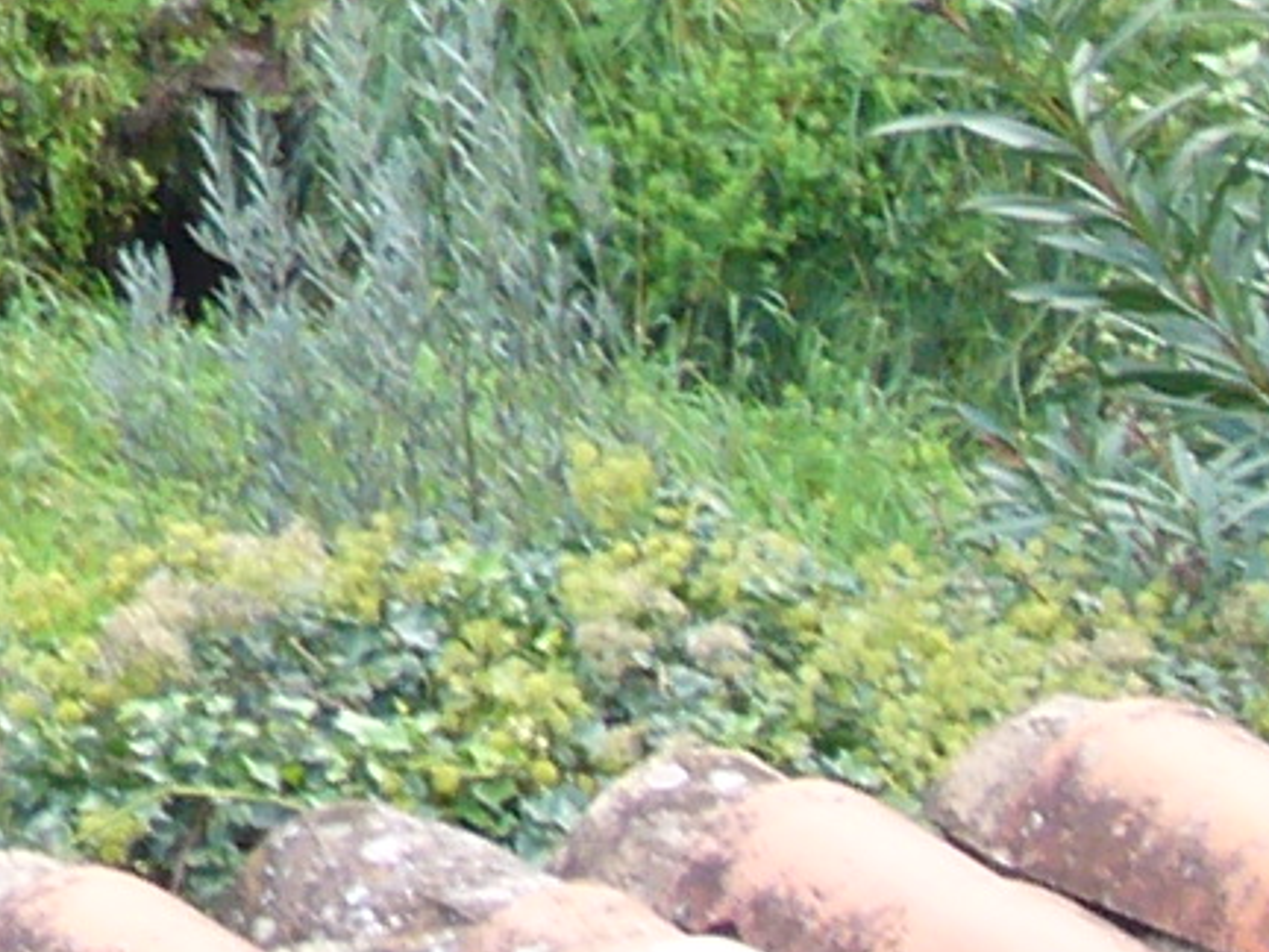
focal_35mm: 411
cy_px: -1219
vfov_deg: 3.6
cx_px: -2400
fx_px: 15067
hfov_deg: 4.6
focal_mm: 10.3
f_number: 4.1
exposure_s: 1/30
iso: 80
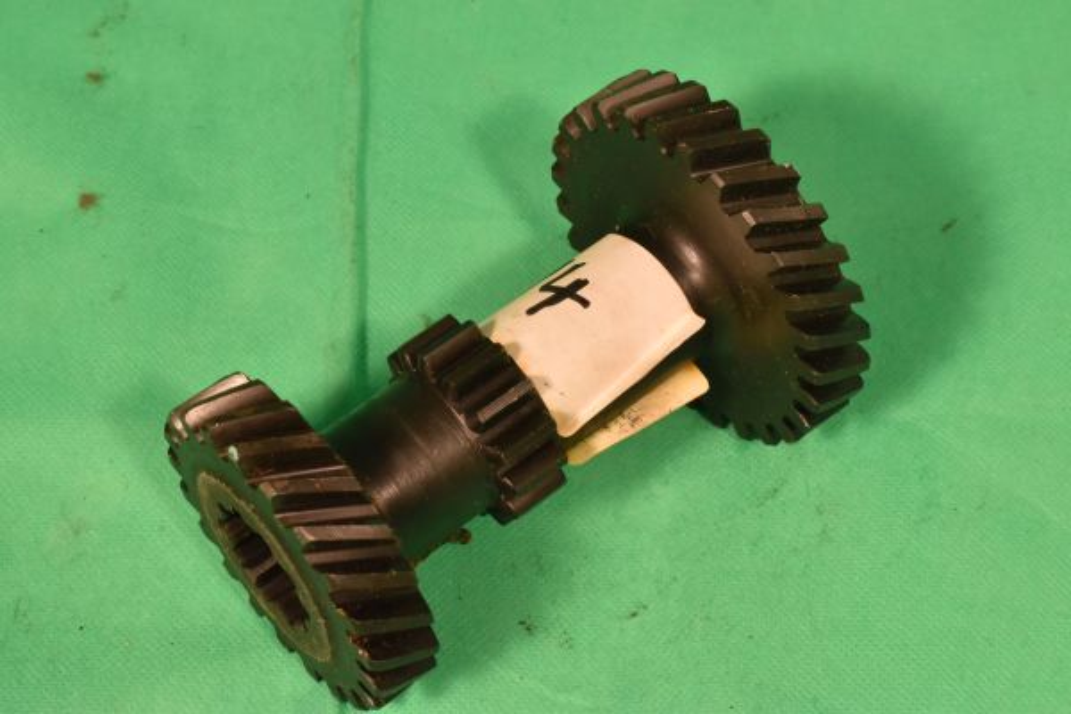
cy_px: 357
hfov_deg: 26.0
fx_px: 2320
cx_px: 536
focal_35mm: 78
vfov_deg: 17.5
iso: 1000
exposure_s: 1/80
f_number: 16
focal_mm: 52
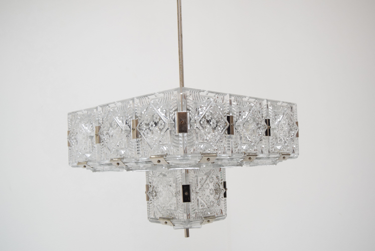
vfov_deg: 31.9
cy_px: 126
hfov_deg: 46.4
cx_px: 188
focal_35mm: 42
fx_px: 438
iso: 1600
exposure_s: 1/100
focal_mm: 28
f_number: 5
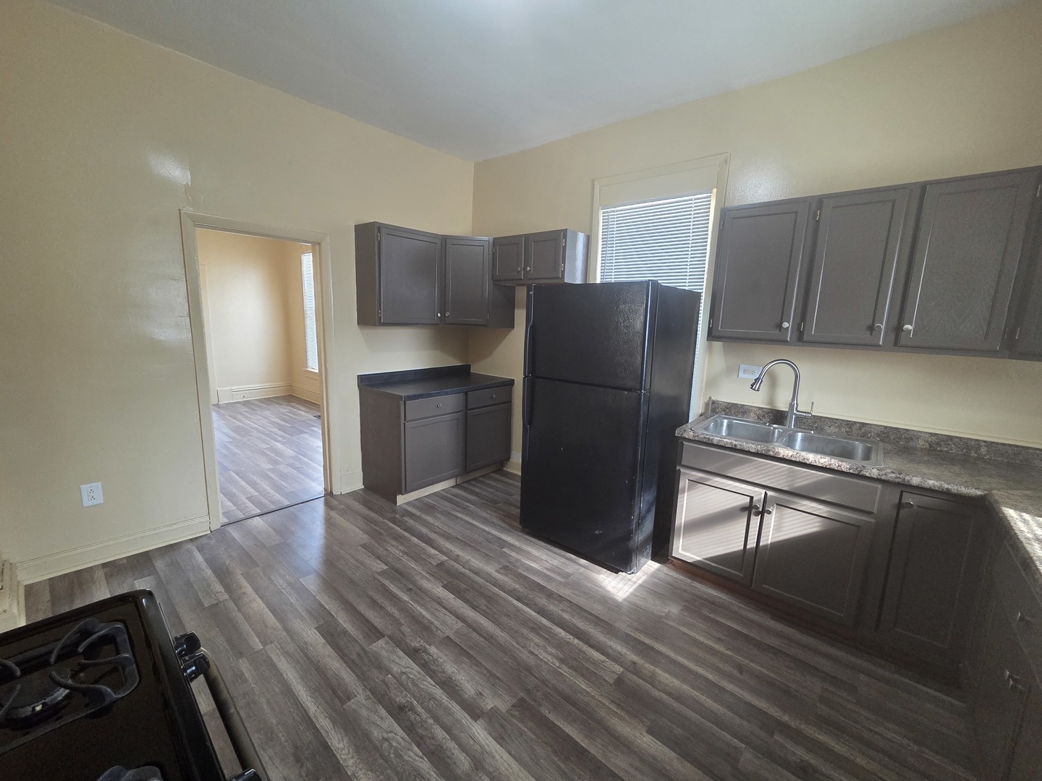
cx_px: 521
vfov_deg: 89.9
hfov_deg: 106.2
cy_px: 390
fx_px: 391
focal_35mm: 13
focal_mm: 2.2
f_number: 2.2
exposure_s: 1/60
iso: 400
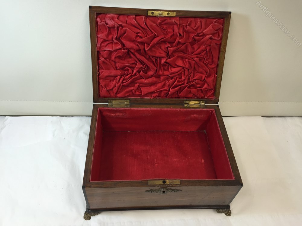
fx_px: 253
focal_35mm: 29
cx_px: 151
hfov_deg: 61.7
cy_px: 113
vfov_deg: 48.2
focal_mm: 4.15
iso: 40
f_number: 2.2
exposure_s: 1/50
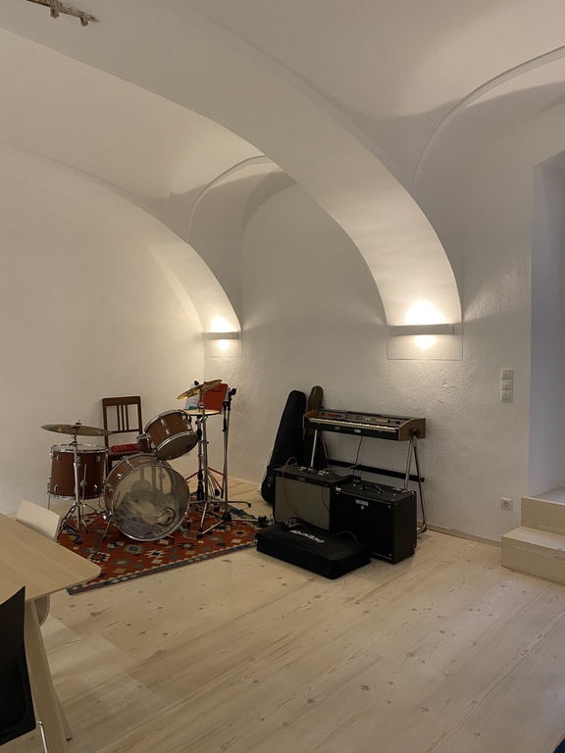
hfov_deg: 53.1
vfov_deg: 67.3
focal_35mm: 26
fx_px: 566
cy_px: 376
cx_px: 282
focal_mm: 4.25
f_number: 1.8
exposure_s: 1/50
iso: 200
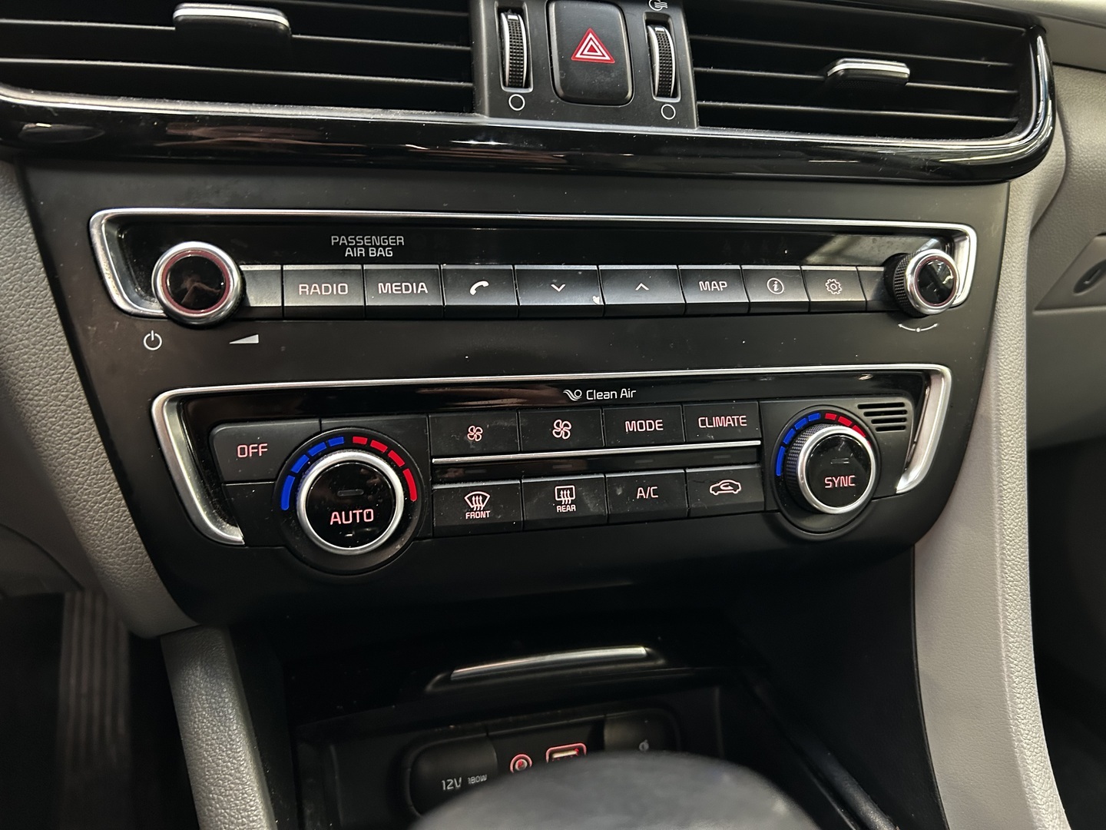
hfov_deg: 67.3
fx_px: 831
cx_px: 553
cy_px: 415
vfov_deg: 53.1
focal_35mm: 26
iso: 400
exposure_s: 1/33
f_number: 1.5
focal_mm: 5.7
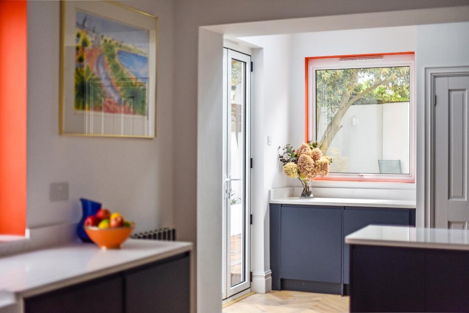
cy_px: 156
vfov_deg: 27.0
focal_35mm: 50
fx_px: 652
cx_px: 234
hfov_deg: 39.6
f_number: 1.4
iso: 400
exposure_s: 1/4000
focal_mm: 50
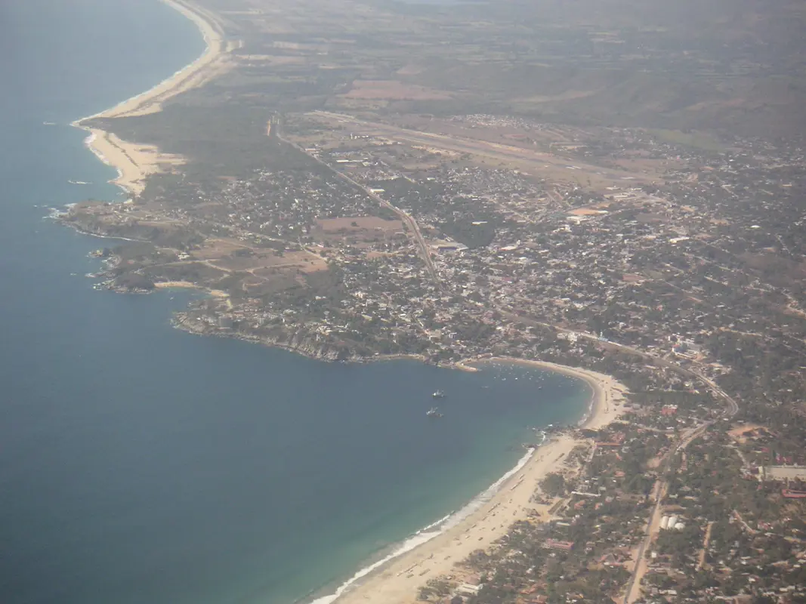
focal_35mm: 74
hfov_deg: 26.3
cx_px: 403
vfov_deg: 19.9
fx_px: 1723
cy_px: 302
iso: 100
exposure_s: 1/750
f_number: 3.2
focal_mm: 11.5
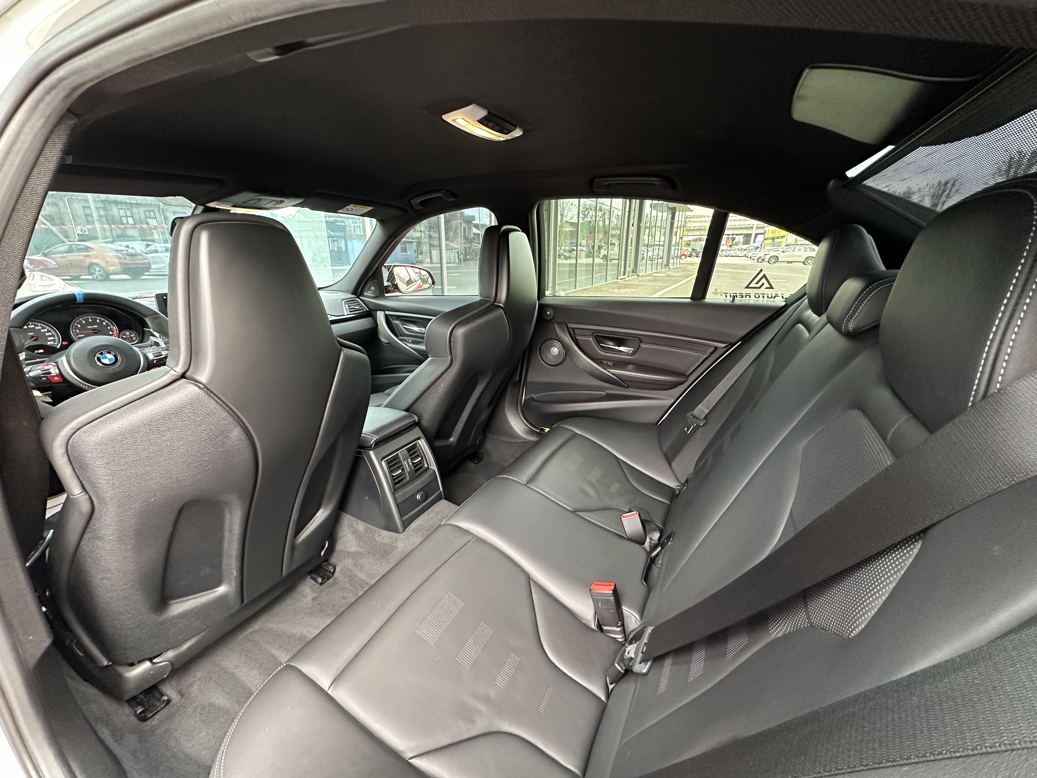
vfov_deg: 85.7
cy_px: 389
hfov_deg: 102.1
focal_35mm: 14
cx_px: 518
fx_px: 419
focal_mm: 2.22
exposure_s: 1/60
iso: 500
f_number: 2.2
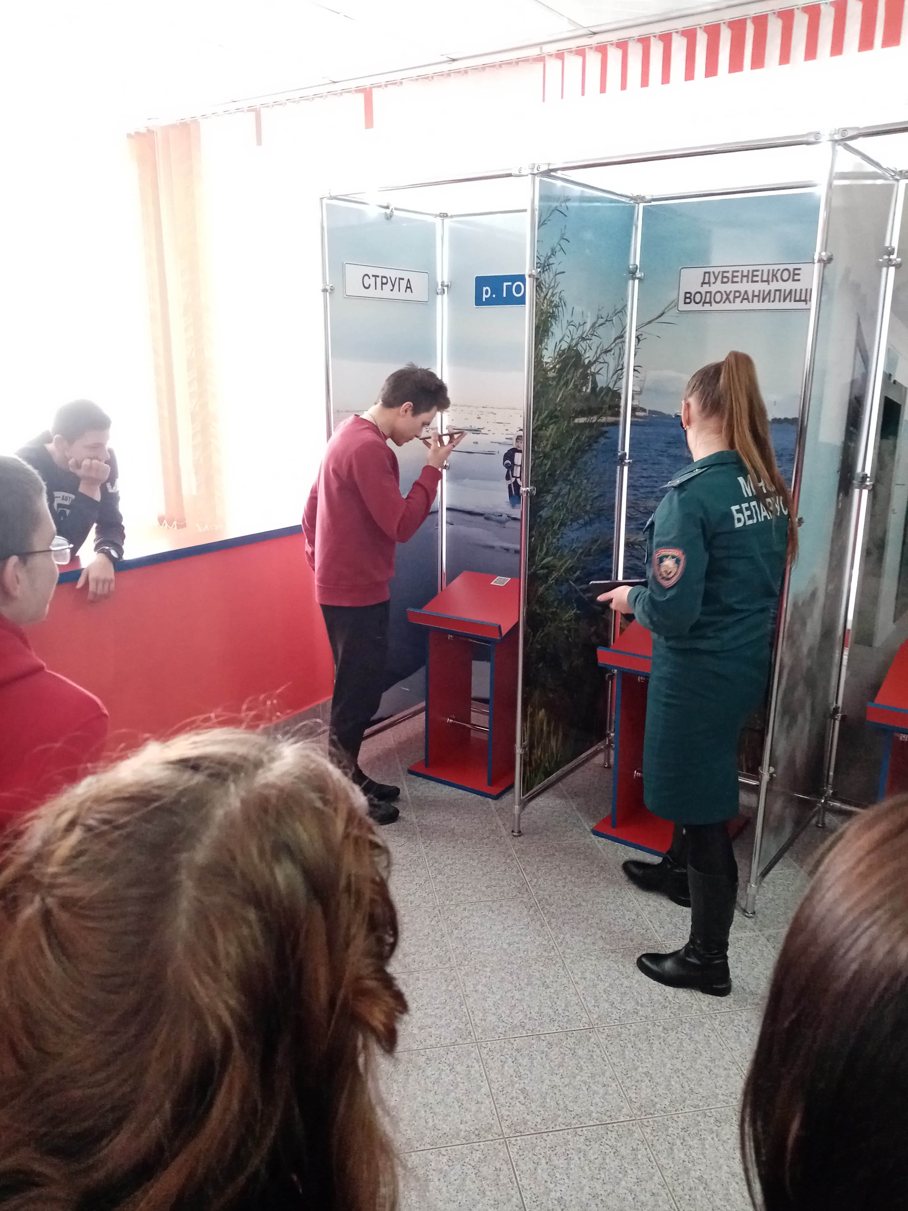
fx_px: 909
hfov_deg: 53.1
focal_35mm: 26
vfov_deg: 67.3
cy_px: 606
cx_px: 454
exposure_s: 1/25
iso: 720
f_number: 1.8
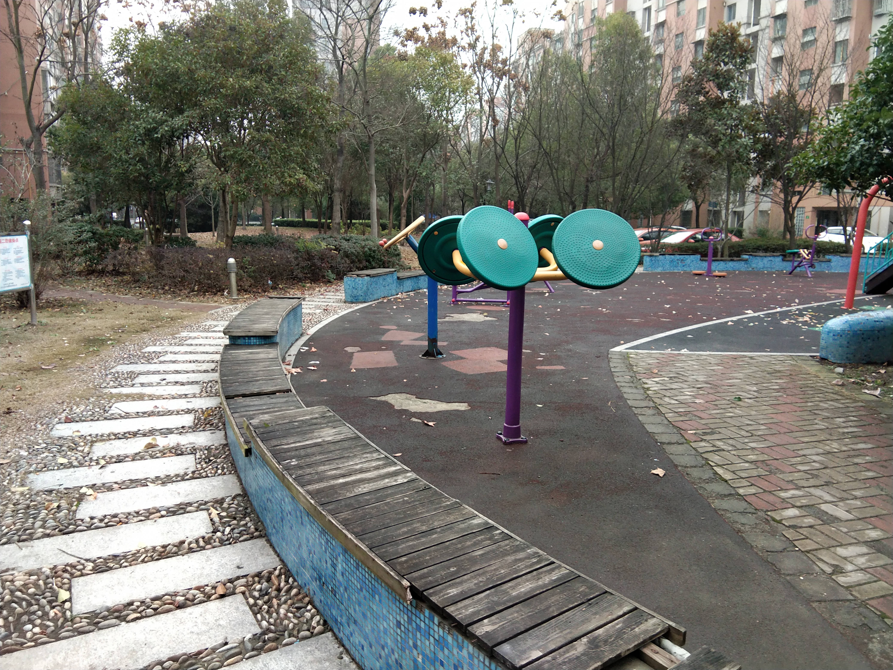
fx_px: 800
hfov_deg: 58.4
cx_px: 446
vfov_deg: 45.4
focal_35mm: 31
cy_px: 335
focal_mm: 3.69
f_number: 2.2
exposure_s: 1/50
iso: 200
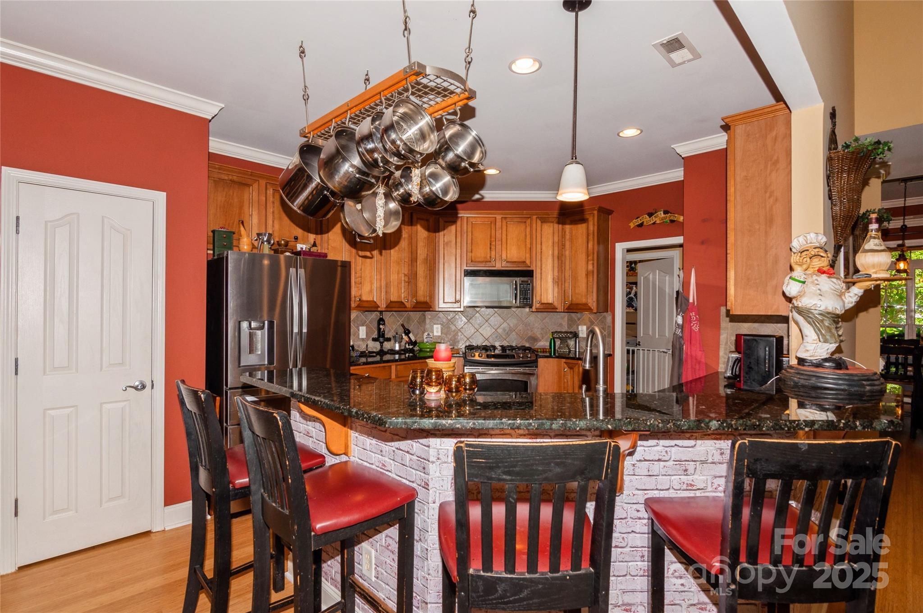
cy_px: 306
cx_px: 462
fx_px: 423
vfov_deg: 71.9
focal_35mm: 16
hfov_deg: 95.1
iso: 200
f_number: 8
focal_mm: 11
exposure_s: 1/60
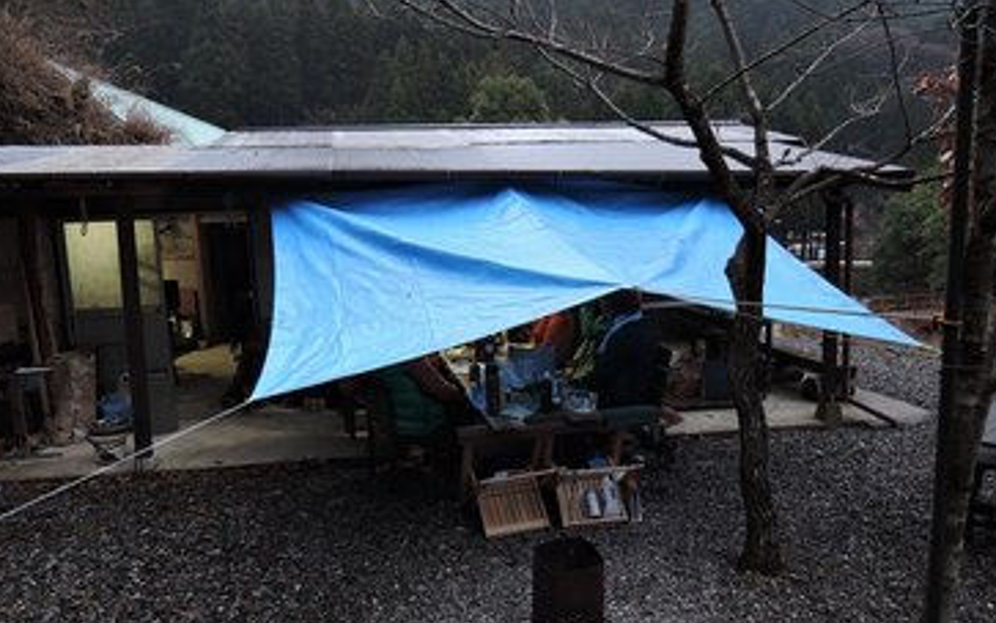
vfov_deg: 44.5
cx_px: 530
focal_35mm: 28
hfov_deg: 66.4
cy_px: 340
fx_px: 760
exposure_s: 1/30
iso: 400
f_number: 2
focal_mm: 5.1
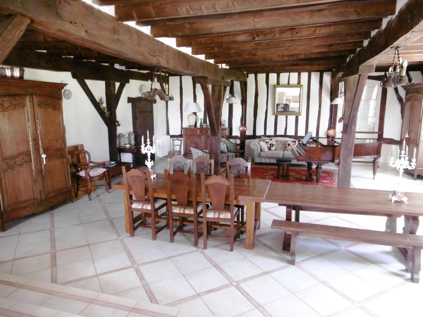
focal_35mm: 24
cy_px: 158
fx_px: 293
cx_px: 212
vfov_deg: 56.8
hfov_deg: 71.6
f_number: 3.1
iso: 400
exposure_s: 1/13
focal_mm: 4.3
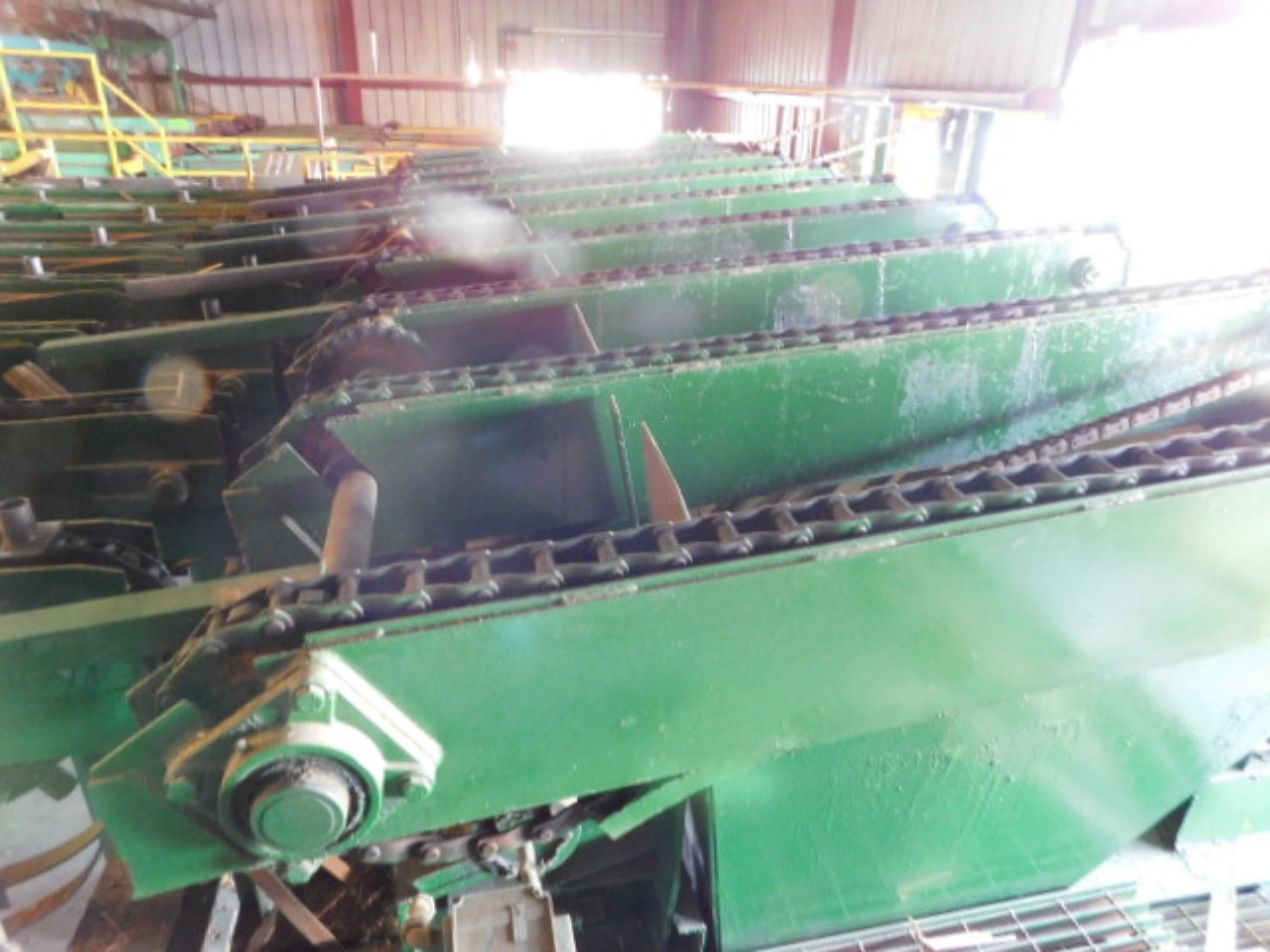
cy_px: 476
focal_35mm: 23
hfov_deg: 73.9
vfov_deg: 58.9
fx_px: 844
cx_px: 635
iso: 720
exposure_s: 1/8
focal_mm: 4
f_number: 3
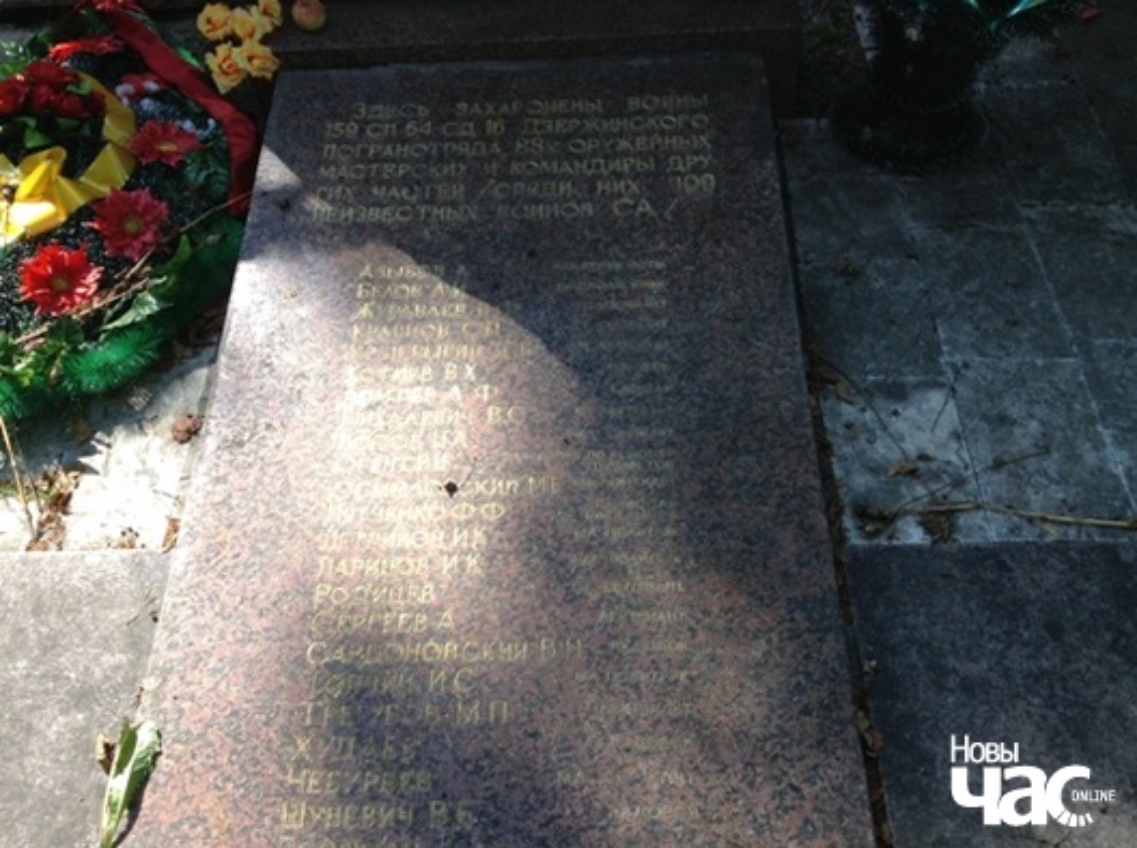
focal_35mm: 33
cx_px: 568
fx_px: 1082
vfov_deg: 42.8
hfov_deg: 55.4
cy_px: 424
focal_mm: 3.3
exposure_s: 1/333
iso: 32
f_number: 2.4
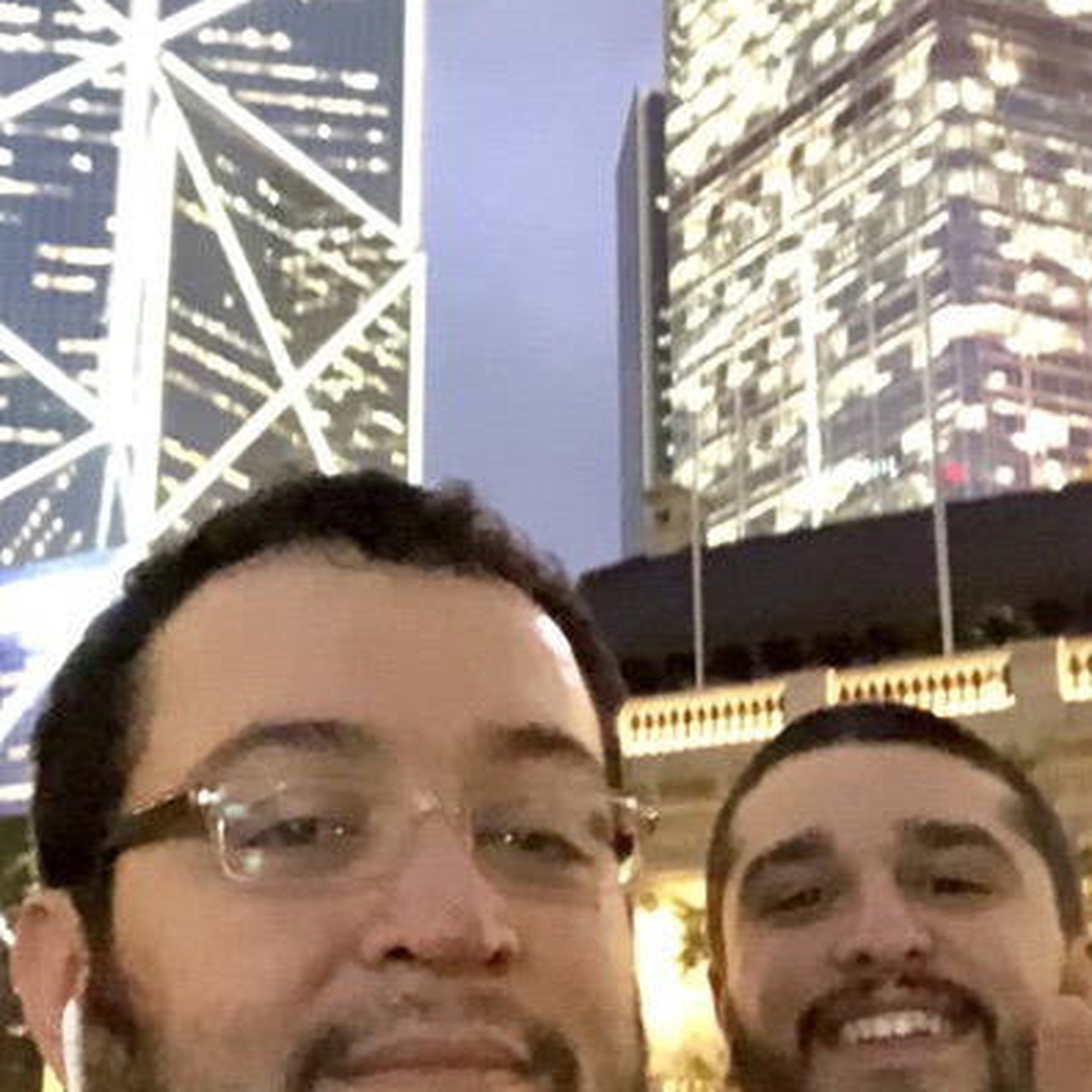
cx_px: 375
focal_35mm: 73
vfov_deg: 23.5
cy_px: 342
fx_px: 2605
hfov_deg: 23.6
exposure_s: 1/17
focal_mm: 2.87
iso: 2000
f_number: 2.2
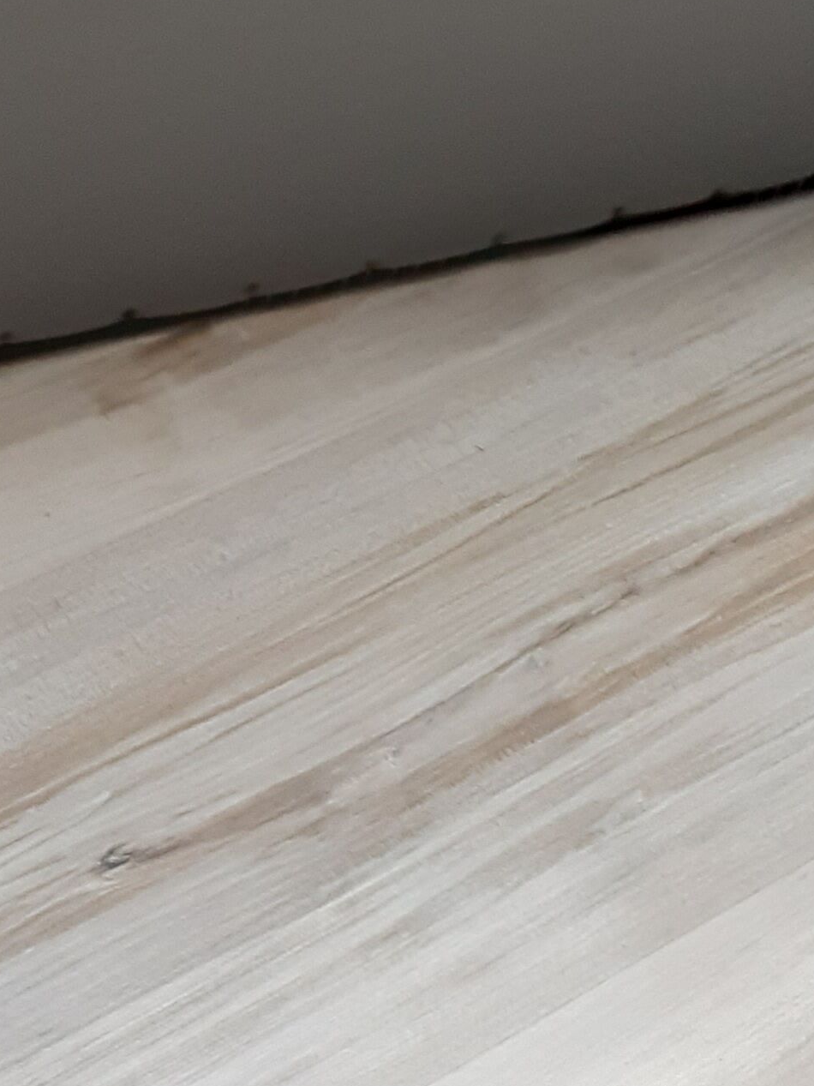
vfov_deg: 22.2
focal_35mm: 88
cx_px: 500
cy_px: 372
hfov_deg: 16.8
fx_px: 2760
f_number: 1.9
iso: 200
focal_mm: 3.6
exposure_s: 1/33
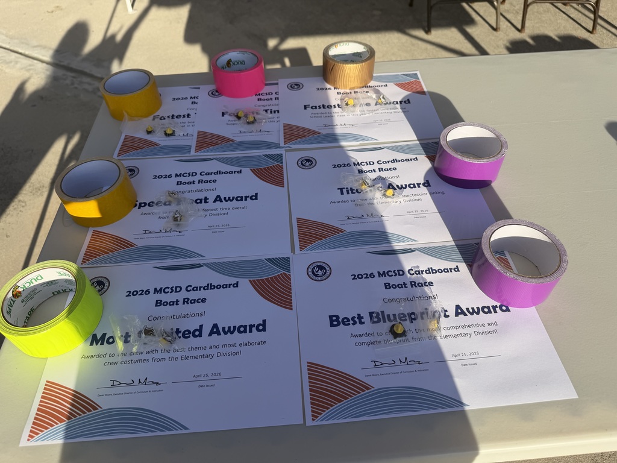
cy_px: 232
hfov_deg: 71.6
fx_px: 428
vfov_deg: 56.8
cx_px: 308
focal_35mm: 24
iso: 80
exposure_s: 1/3279
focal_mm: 6.76
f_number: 1.78
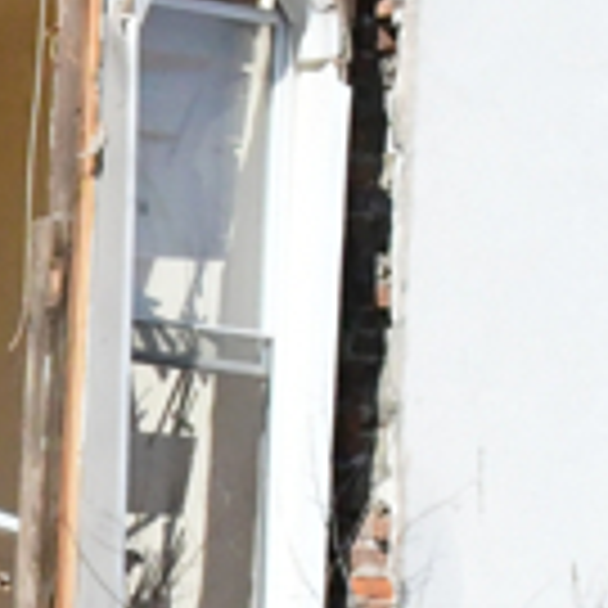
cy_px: 1004
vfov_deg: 3.4
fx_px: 10055
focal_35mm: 506
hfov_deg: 3.4
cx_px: -689
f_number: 22
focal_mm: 70
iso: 8000
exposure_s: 1/2500
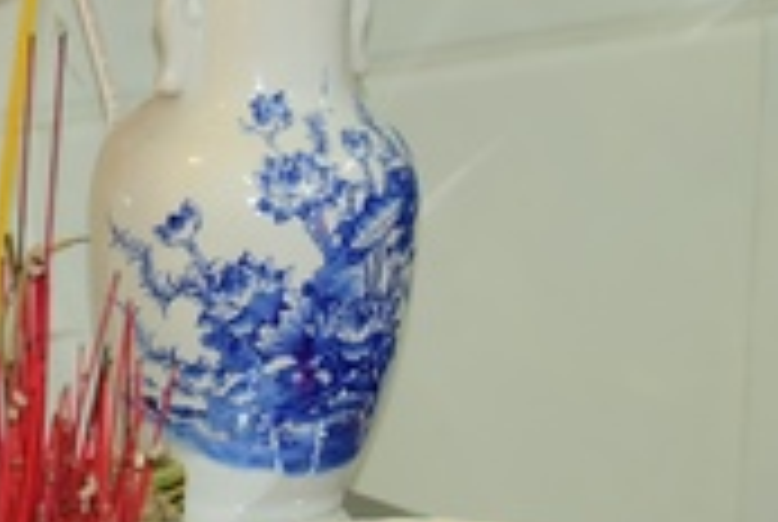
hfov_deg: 10.8
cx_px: -544
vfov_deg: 7.7
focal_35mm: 180
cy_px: 176
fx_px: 3897
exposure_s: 1/50
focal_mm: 48
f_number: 5
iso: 1000
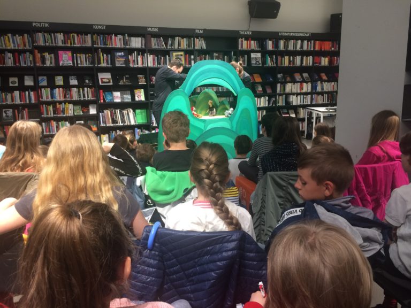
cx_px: 206
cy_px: 154
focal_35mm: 29
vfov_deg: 48.2
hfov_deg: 61.7
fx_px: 344
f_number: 2.2
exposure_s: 1/33
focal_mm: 4.15
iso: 125
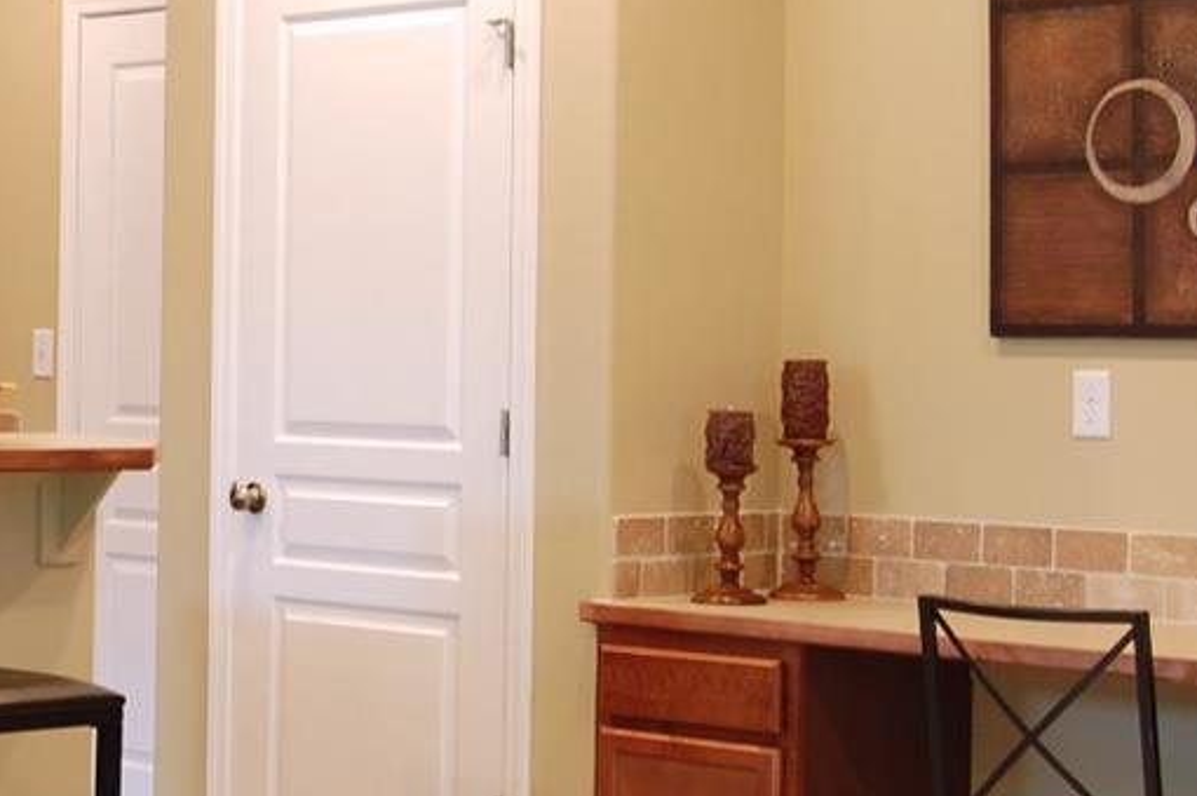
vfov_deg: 14.1
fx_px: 3222
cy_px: 370
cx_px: -49
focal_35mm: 97
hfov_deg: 20.3
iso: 200
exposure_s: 1/5
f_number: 4.5
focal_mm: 22
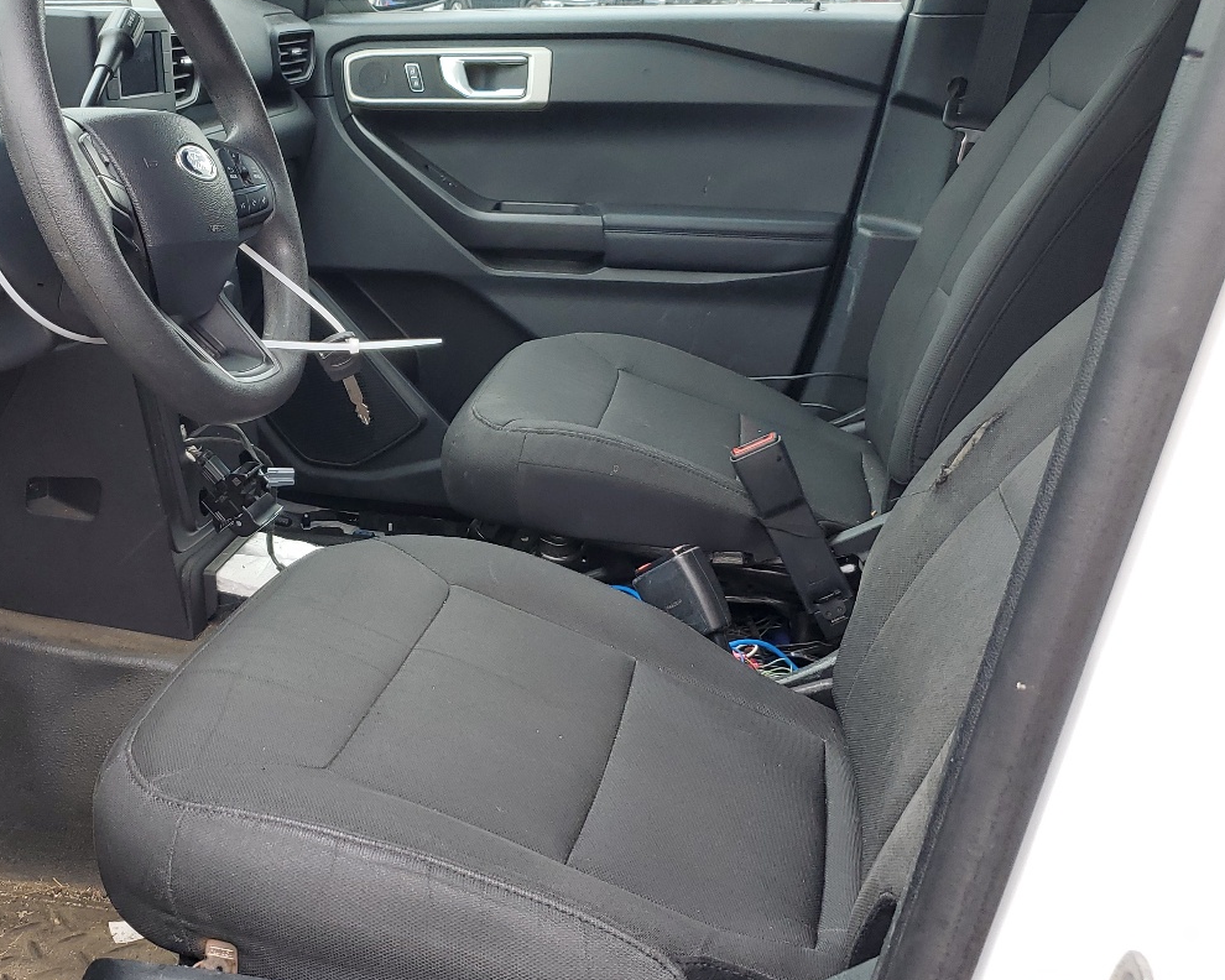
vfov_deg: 36.4
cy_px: 568
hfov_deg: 43.7
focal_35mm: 41
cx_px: 350
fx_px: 1486
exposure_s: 1/250
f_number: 1.5
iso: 50
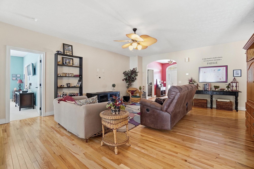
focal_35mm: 15
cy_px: 84
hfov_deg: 100.4
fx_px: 106
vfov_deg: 77.3
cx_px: 127
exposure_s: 1/125
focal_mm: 10
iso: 100
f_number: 4
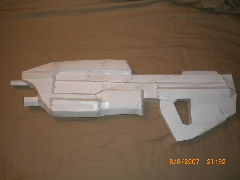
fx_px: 263
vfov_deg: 37.7
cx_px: 120
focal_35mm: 38
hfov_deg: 49.0
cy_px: 90
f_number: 3.1
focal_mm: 6.3
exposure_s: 1/60
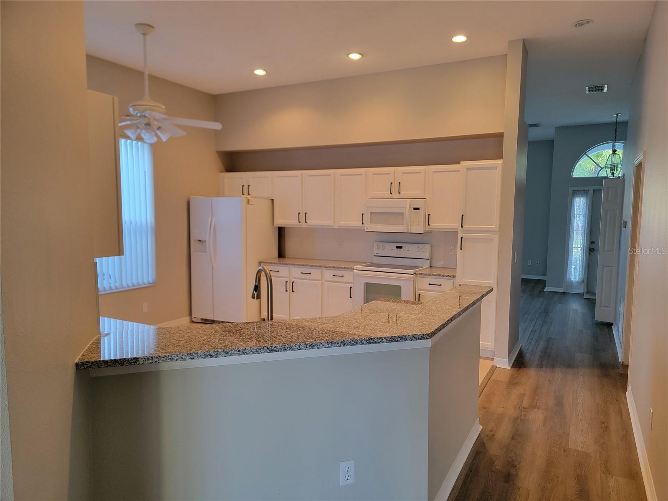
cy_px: 250
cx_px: 334
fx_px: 463
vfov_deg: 56.8
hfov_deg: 71.6
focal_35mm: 24
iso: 320
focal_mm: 6.7
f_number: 1.8
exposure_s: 1/120
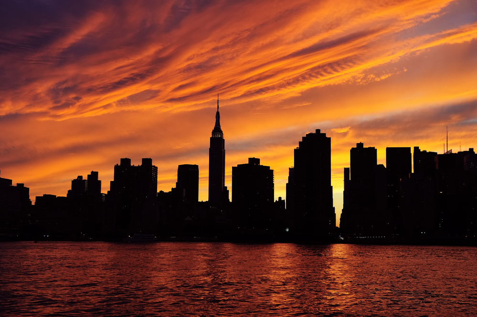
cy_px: 158
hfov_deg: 36.3
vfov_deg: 24.6
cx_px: 238
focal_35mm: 55
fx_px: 728
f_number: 4
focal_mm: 55
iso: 800
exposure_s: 1/500
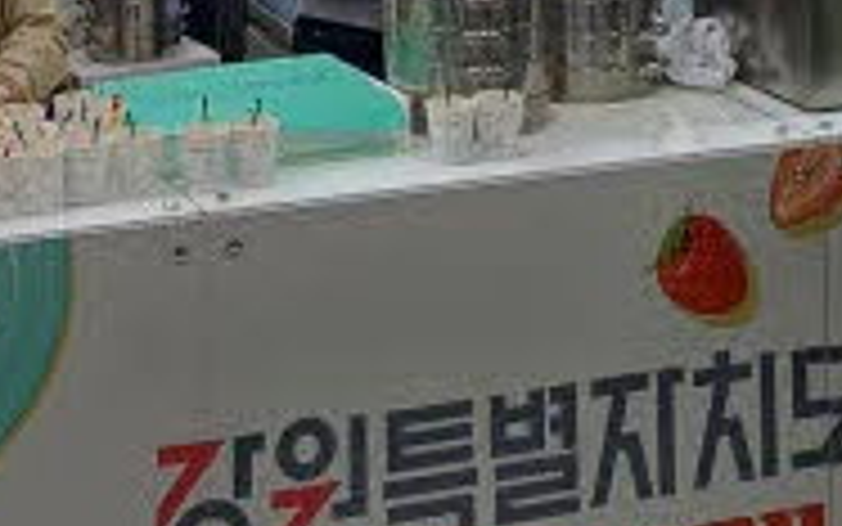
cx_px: 326
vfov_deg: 11.4
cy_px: -643
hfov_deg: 21.0
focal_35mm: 99
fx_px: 2272
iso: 50
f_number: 1.8
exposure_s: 1/60
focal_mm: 4.65
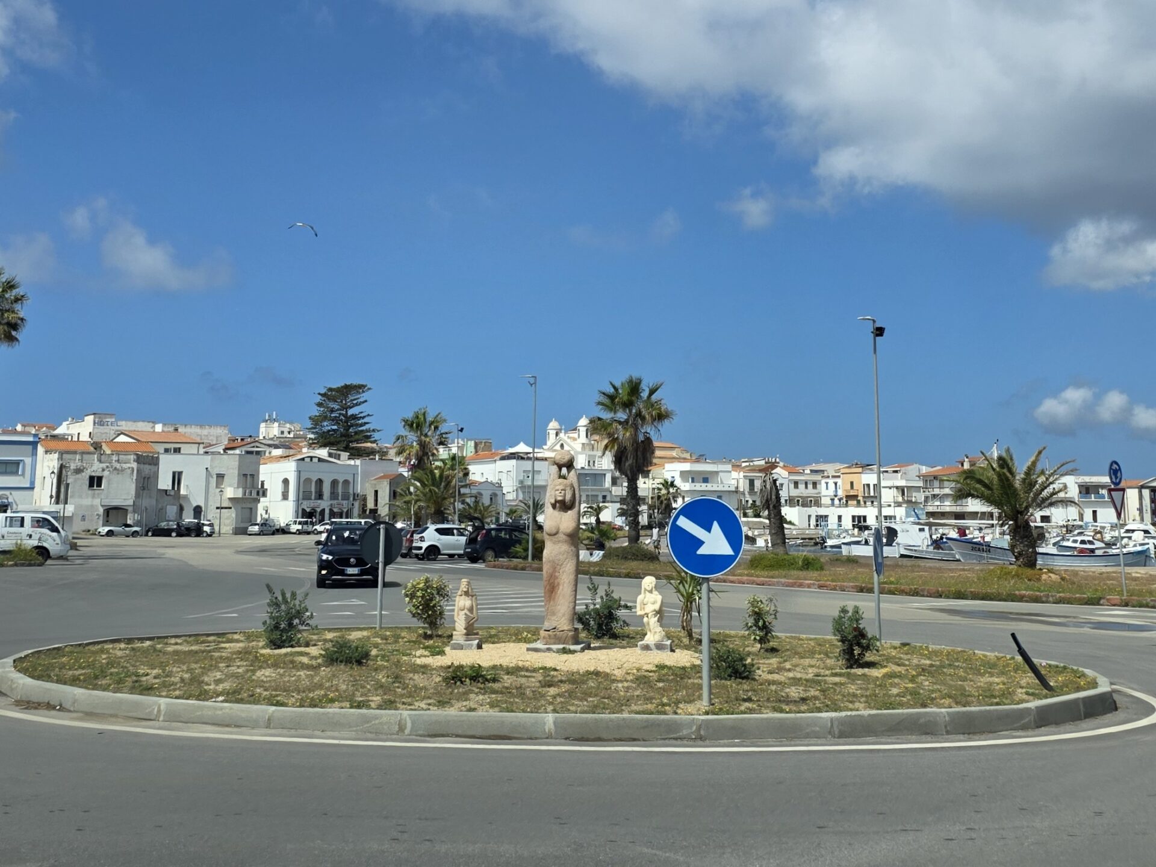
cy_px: 434
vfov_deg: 58.9
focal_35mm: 23
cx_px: 578
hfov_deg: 73.9
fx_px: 768
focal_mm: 6.3
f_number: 1.7
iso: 80
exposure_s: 1/10000
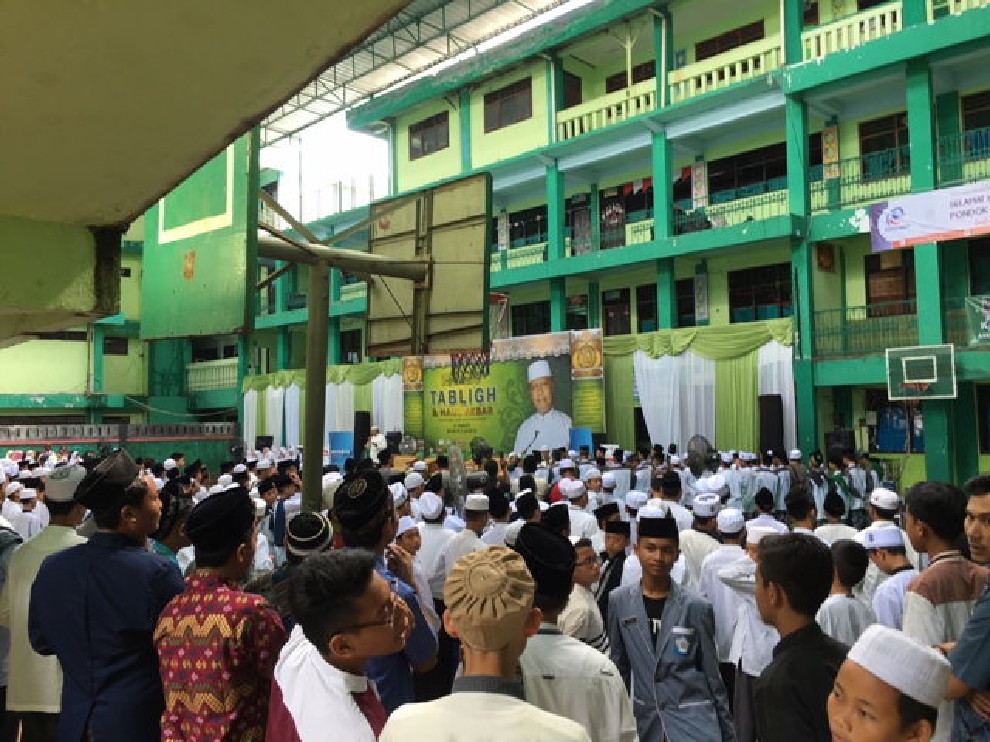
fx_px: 829
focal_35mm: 29
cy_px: 371
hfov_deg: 61.7
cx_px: 495
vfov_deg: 48.2
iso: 32
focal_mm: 4.15
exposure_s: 1/50
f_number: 2.2
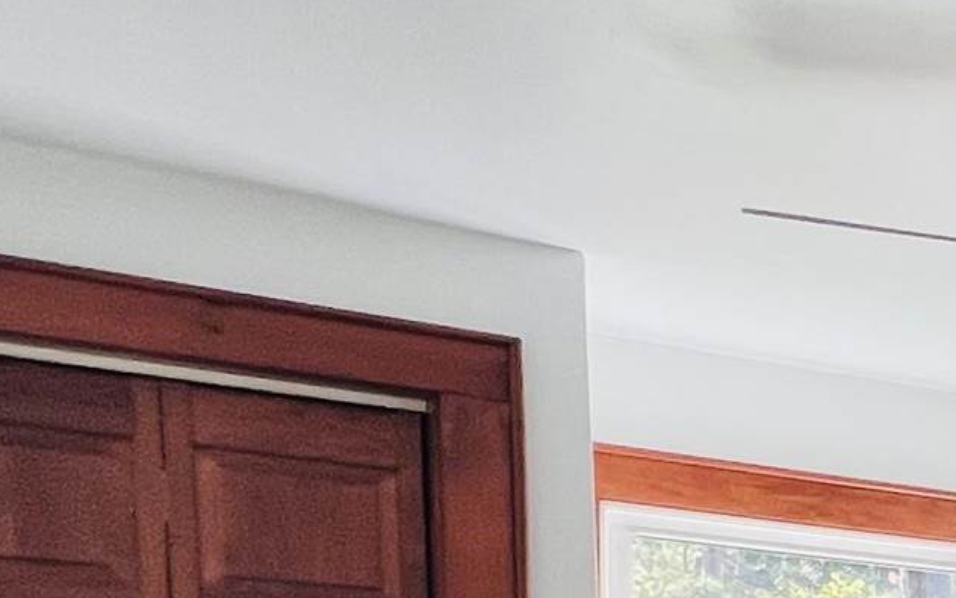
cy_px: 961
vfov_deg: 17.1
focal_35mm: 67
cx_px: 2087
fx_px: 1746
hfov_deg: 17.1
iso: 80
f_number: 1.8
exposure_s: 1/120
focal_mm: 1.57
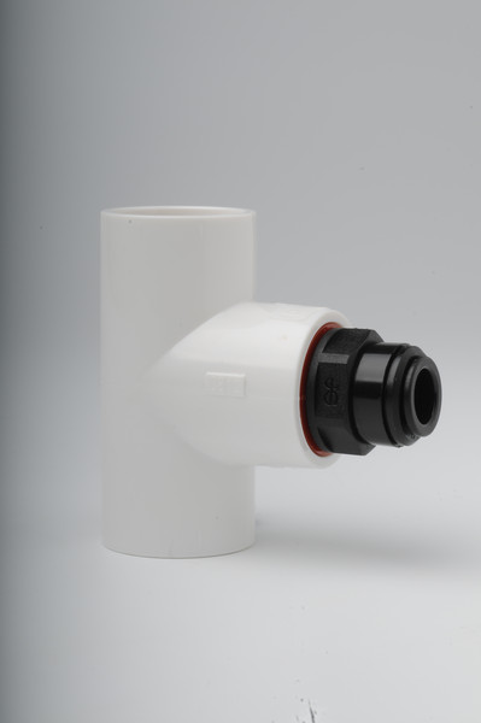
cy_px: 362
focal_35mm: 90
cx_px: 240
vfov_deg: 22.6
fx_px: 1807
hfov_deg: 15.2
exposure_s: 1/320
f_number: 36
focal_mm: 60
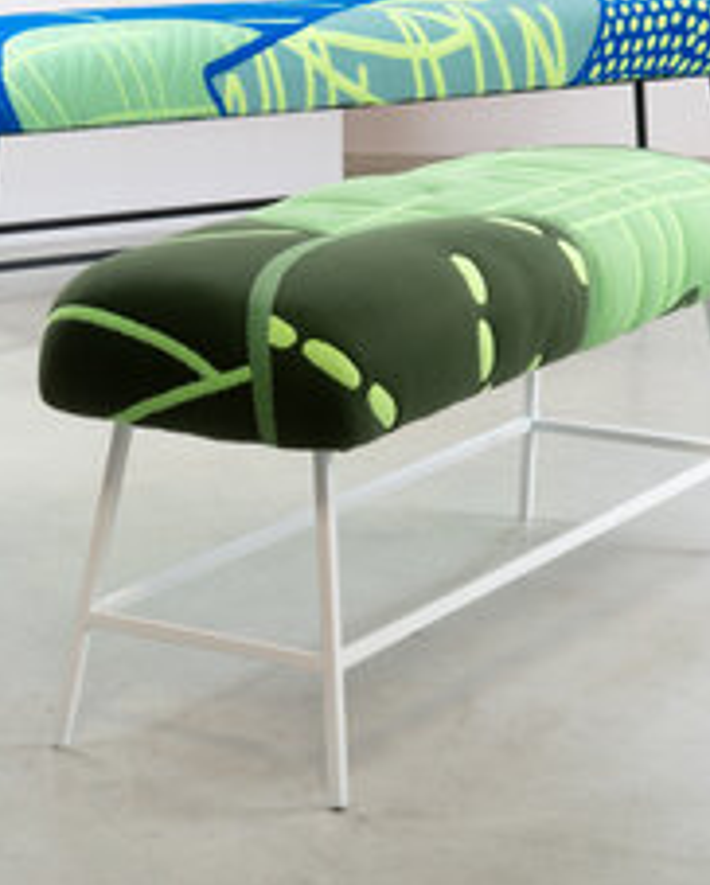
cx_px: 330
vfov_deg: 15.4
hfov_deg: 12.5
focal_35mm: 124
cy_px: 121
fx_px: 3253
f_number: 8
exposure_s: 1/6
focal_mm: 50
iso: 100
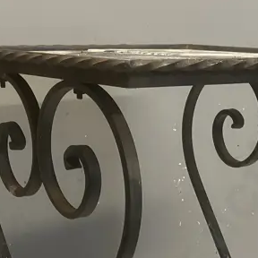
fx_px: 742
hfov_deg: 19.7
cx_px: 171
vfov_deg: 18.8
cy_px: 296
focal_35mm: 88
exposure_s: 1/50
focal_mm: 3.99
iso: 50
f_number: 1.8
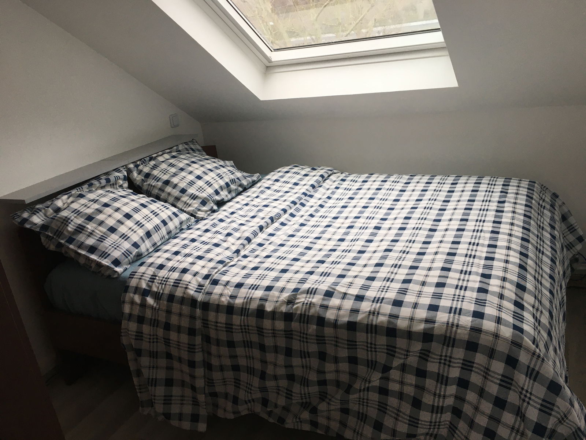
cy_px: 220
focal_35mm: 29
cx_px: 293
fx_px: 491
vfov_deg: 48.2
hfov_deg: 61.7
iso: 25
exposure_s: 1/33
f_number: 2.2
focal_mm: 4.15
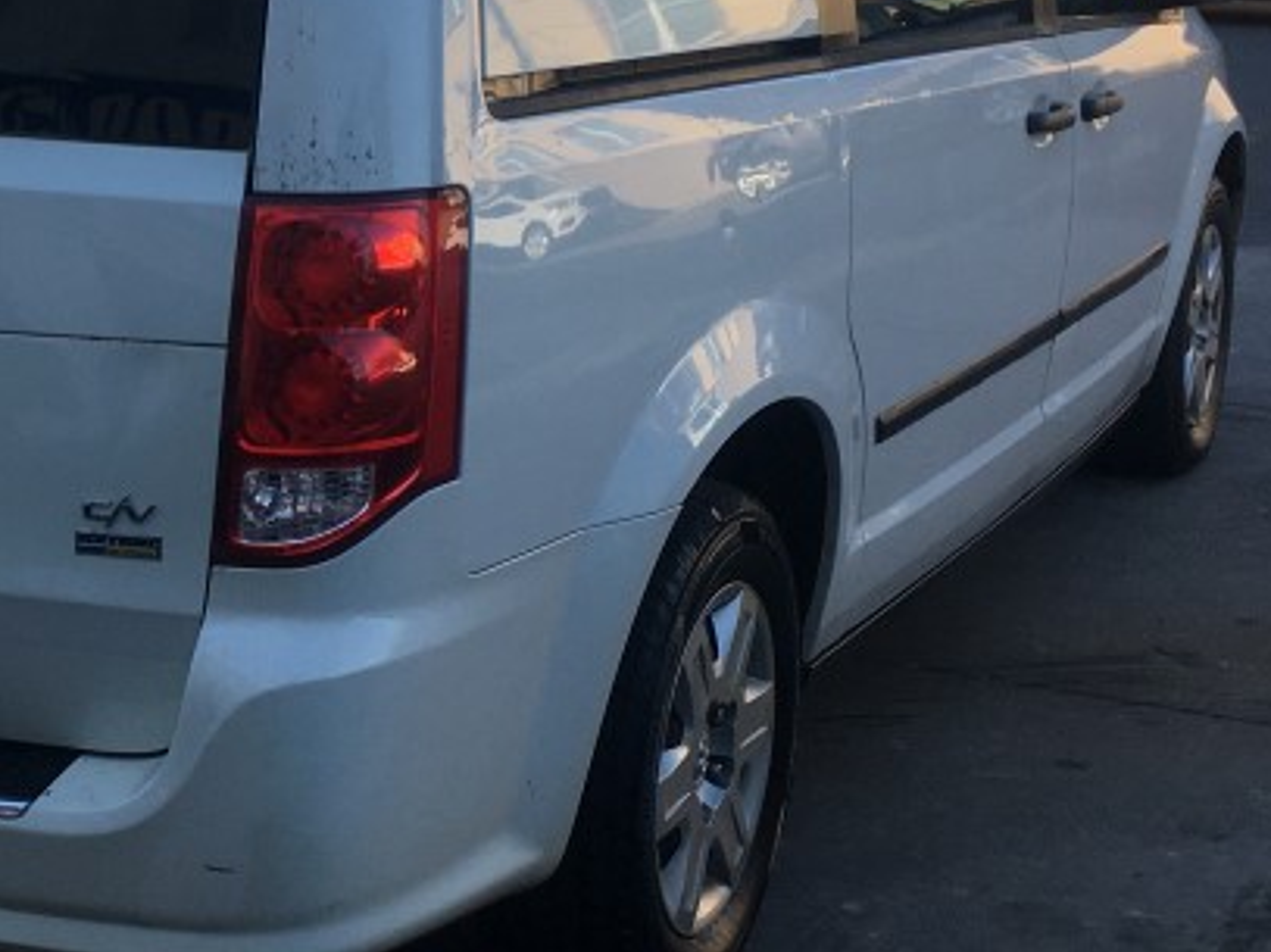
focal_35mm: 73
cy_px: 306
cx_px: 94
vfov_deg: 20.1
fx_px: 2680
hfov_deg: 25.7
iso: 25
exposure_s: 1/516
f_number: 2.2
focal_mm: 4.15
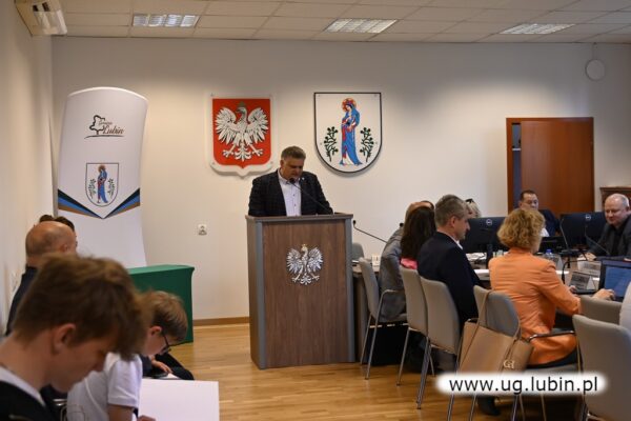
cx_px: 316
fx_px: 841
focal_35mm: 48
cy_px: 210
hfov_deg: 41.1
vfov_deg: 28.1
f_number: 2.8
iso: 400
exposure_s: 1/160
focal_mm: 32
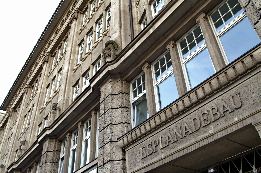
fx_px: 239
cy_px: 86
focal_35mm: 33
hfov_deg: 57.3
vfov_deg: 39.9
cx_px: 130
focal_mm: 22
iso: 200
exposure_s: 1/50
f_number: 5.6
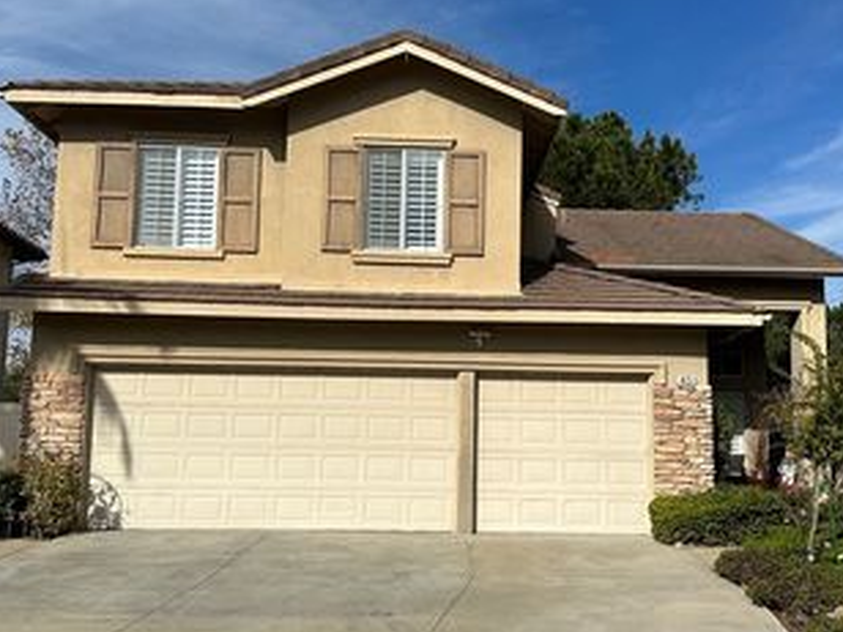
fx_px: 950
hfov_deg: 47.8
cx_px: 463
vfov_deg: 36.8
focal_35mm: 39
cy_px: 316
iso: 80
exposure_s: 1/9709
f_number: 1.78
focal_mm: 6.86
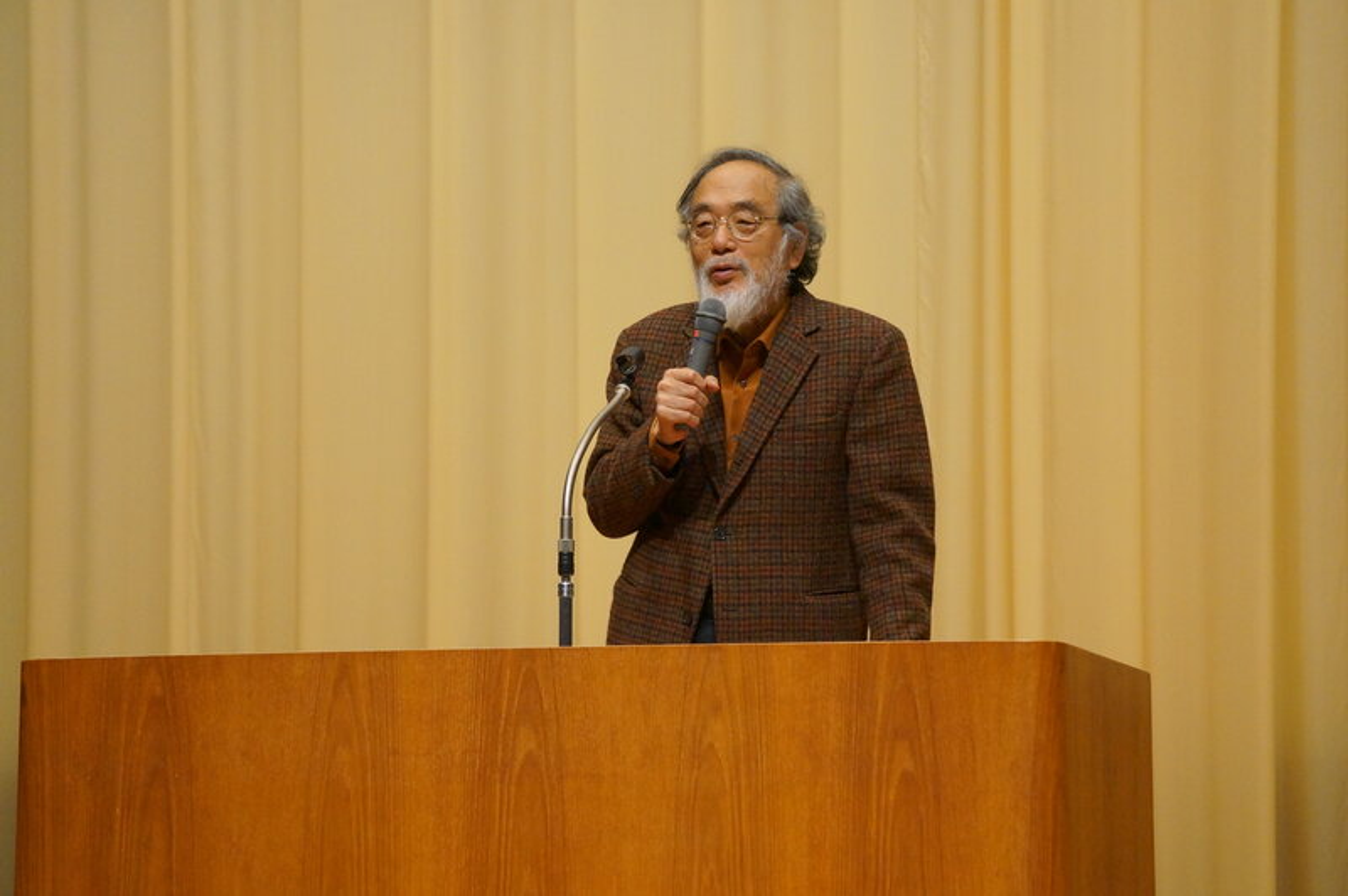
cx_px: 674
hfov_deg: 10.6
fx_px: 7295
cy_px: 448
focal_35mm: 195
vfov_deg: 7.0
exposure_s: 1/200
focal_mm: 130
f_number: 5.6
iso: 2500
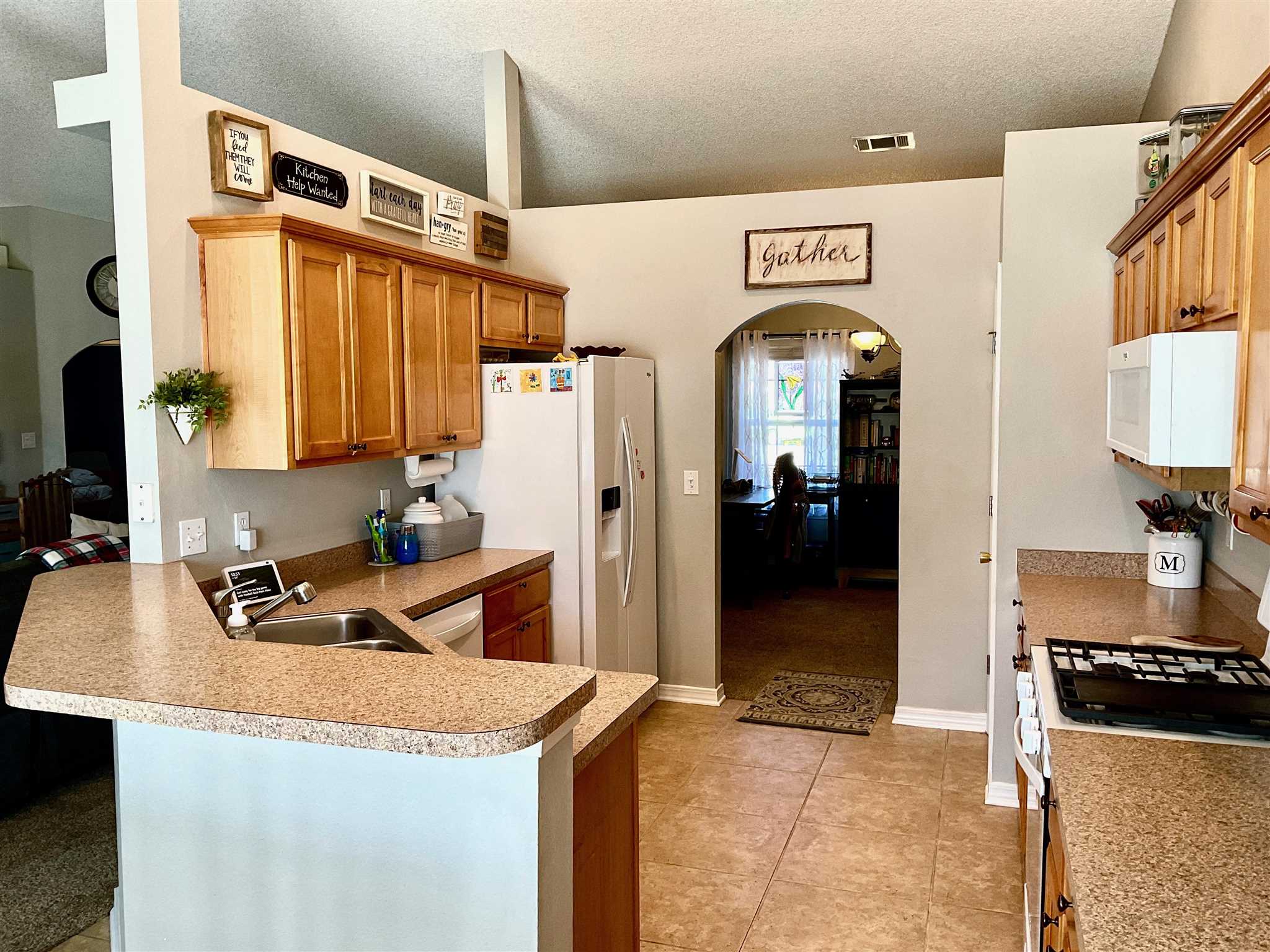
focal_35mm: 29
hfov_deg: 61.7
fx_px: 1064
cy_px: 476
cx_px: 635
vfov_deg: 48.2
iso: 64
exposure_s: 1/60
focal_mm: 3
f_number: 1.8
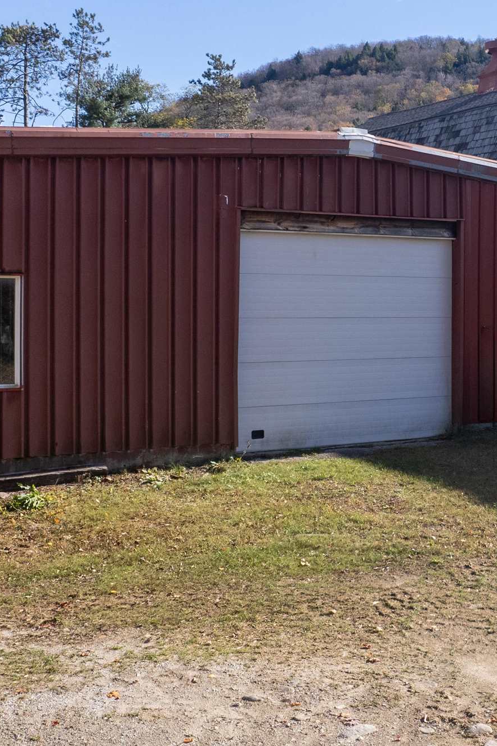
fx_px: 1056
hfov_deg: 25.3
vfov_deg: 38.7
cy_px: 295
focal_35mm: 51
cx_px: 490
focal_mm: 8.38
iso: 130
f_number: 2.8
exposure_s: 1/180
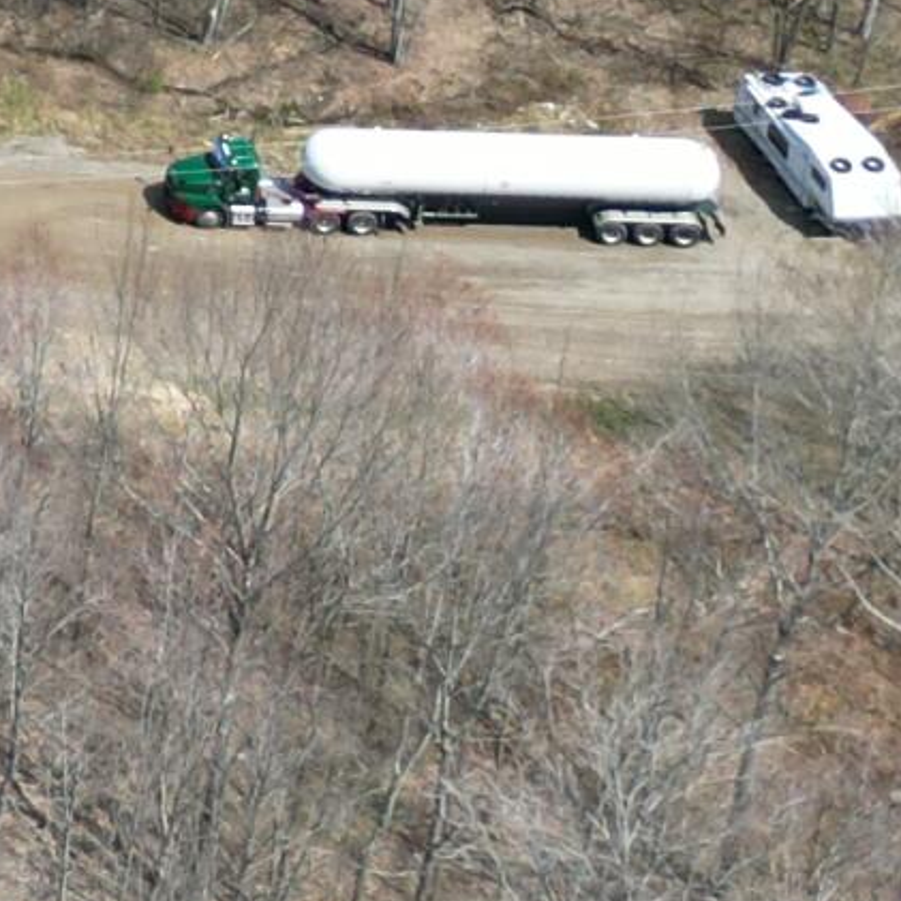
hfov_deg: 9.7
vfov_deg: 10.8
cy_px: -708
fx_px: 4447
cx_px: -1500
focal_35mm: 151
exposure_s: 1/2500
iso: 120
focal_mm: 6.72
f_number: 1.7
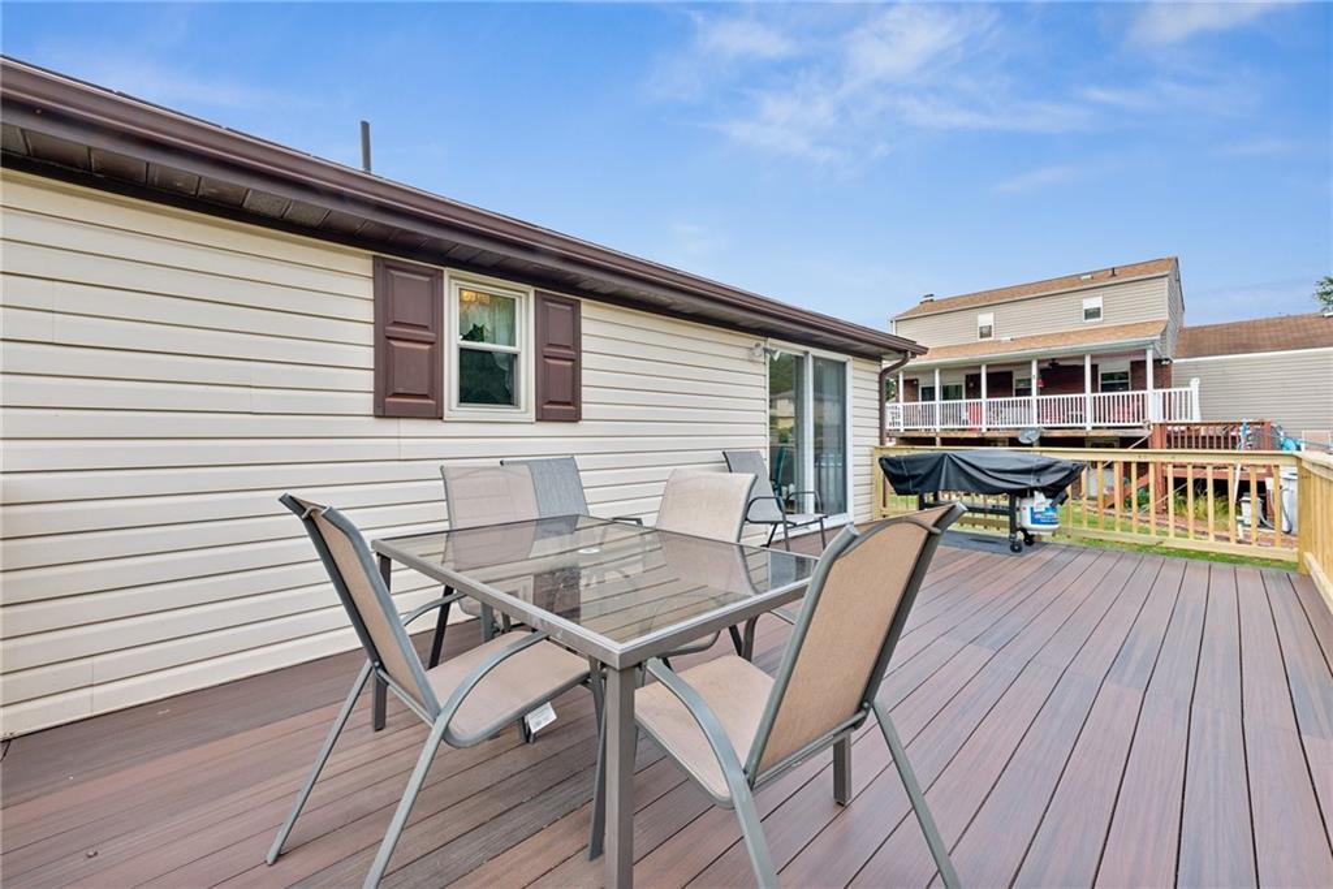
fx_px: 518
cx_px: 666
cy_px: 444
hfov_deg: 104.2
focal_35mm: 14
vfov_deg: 81.2
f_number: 11
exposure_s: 1/13
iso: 50
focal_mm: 14
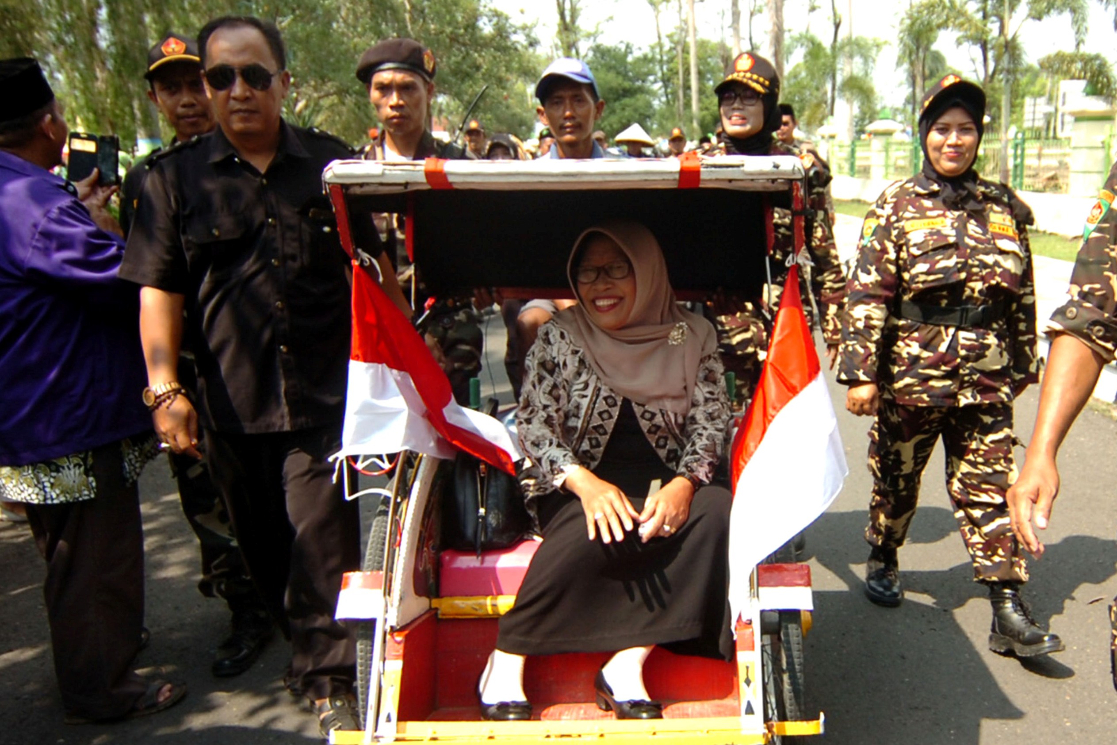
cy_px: 372
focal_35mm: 21
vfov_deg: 59.5
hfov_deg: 81.2
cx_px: 558
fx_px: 652
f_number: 4
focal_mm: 14
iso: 400
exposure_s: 1/1250
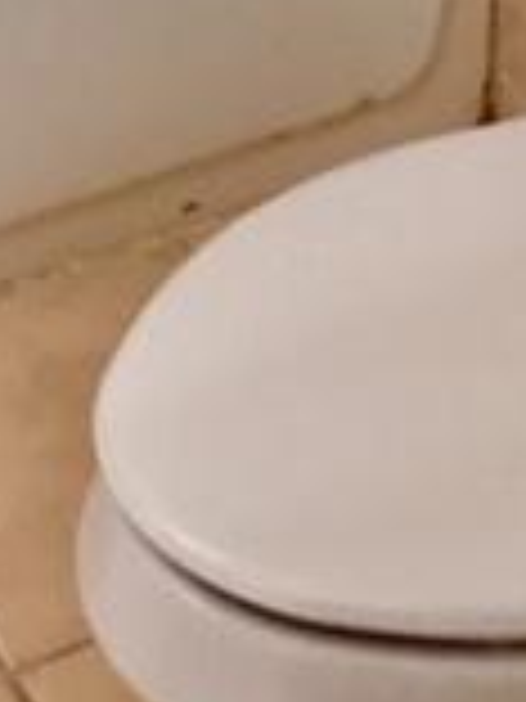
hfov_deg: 12.2
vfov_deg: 14.3
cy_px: -621
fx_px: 2411
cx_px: -99
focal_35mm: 119
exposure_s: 1/30
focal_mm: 4.15
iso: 32
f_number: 2.2
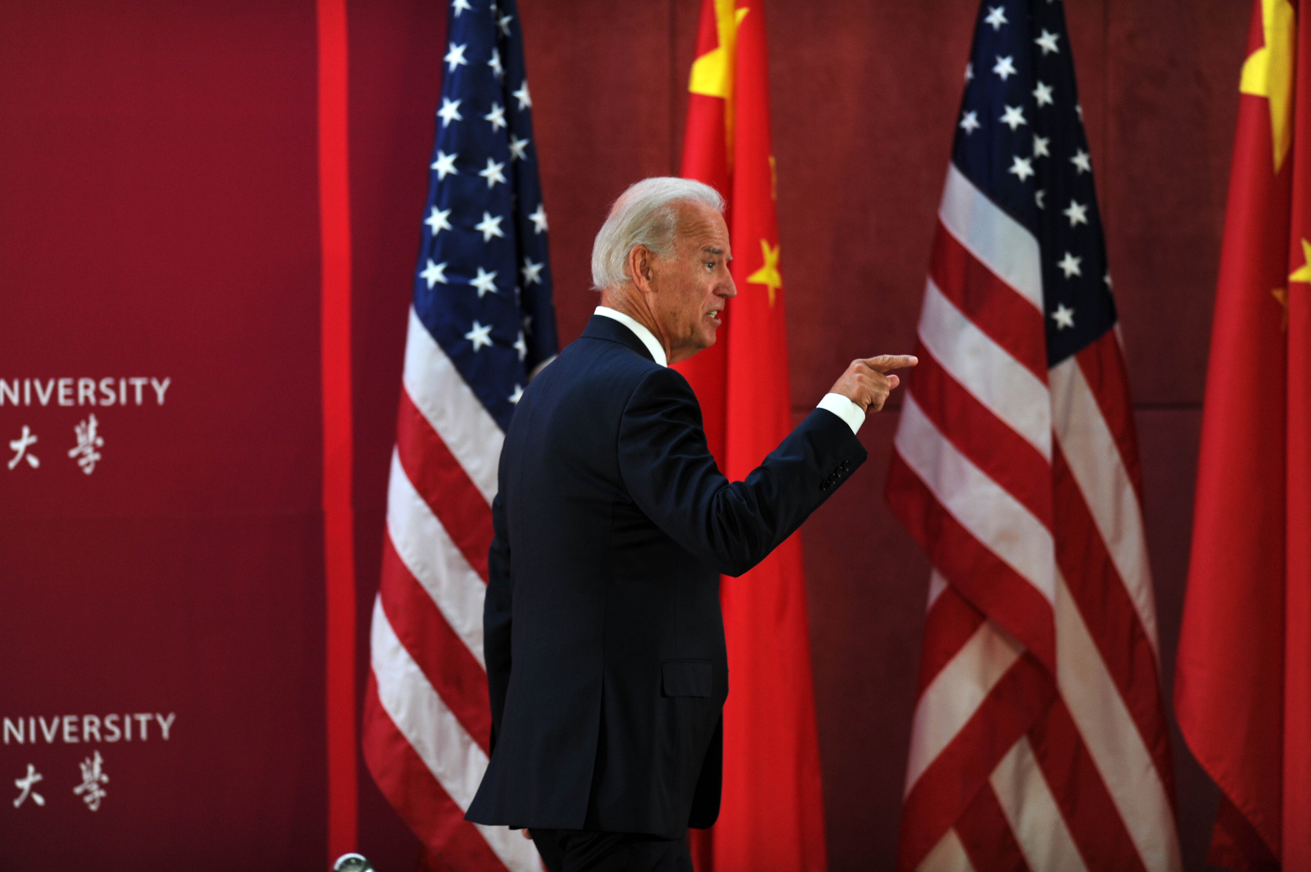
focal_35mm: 300
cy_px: 436
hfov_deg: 6.9
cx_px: 656
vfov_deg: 4.6
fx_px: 10918
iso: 1000
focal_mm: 300
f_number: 2.8
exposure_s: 1/250
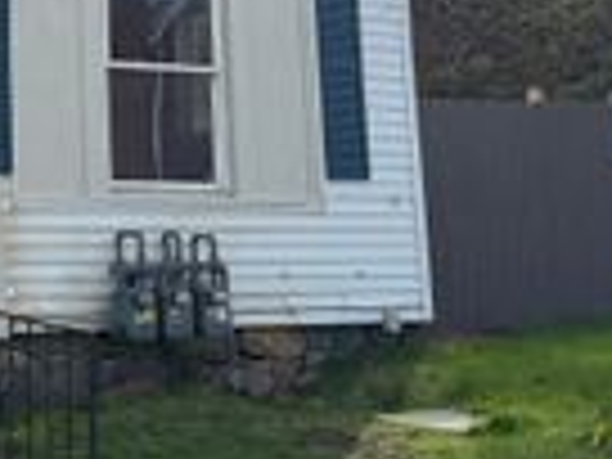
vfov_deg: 16.3
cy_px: -56
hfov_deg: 21.0
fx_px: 1556
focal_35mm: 88
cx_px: -81
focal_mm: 6.76
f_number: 1.78
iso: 125
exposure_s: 1/4673
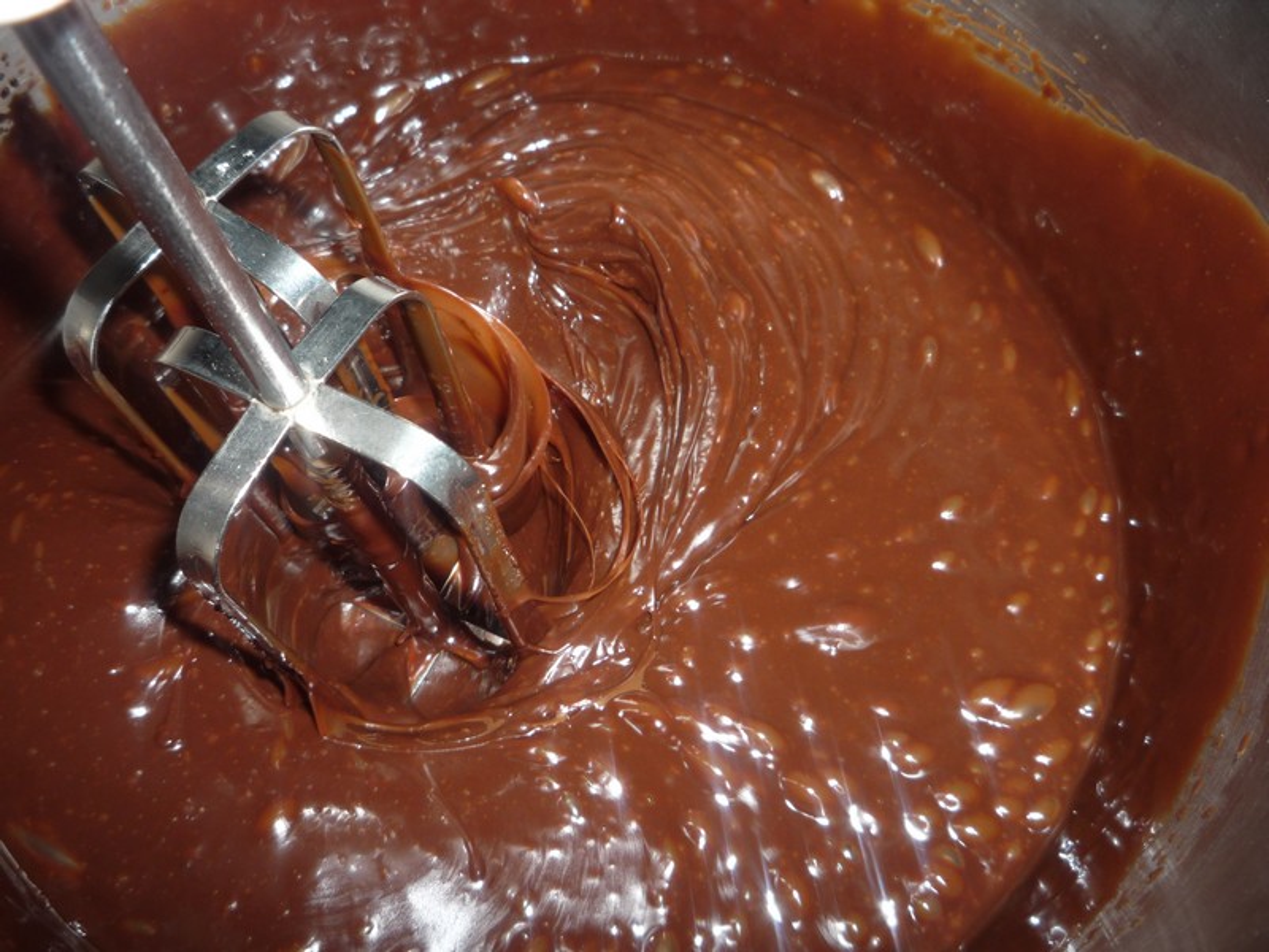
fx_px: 1100
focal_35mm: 30
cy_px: 476
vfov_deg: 46.8
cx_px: 634
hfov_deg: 60.0
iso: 100
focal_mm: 5.2
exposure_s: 1/30
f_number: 4
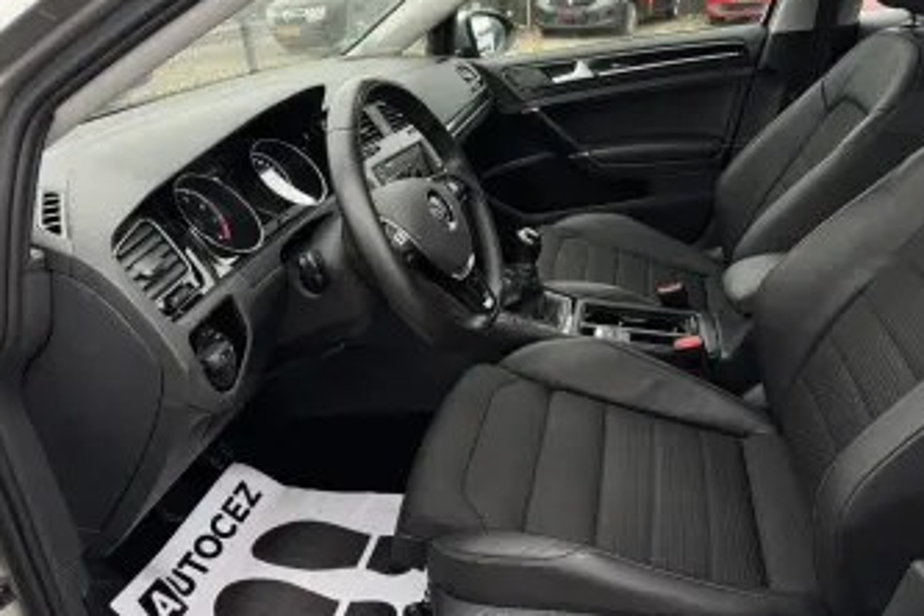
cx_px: 488
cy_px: 266
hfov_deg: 67.3
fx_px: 693
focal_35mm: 27
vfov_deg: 47.8
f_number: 1.78
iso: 200
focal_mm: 6.76
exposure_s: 1/73
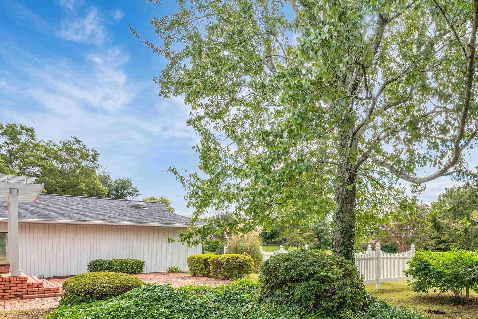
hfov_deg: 64.4
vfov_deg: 45.9
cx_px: 342
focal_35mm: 27
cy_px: 248
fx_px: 359
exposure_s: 1/160
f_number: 9
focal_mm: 16
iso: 250
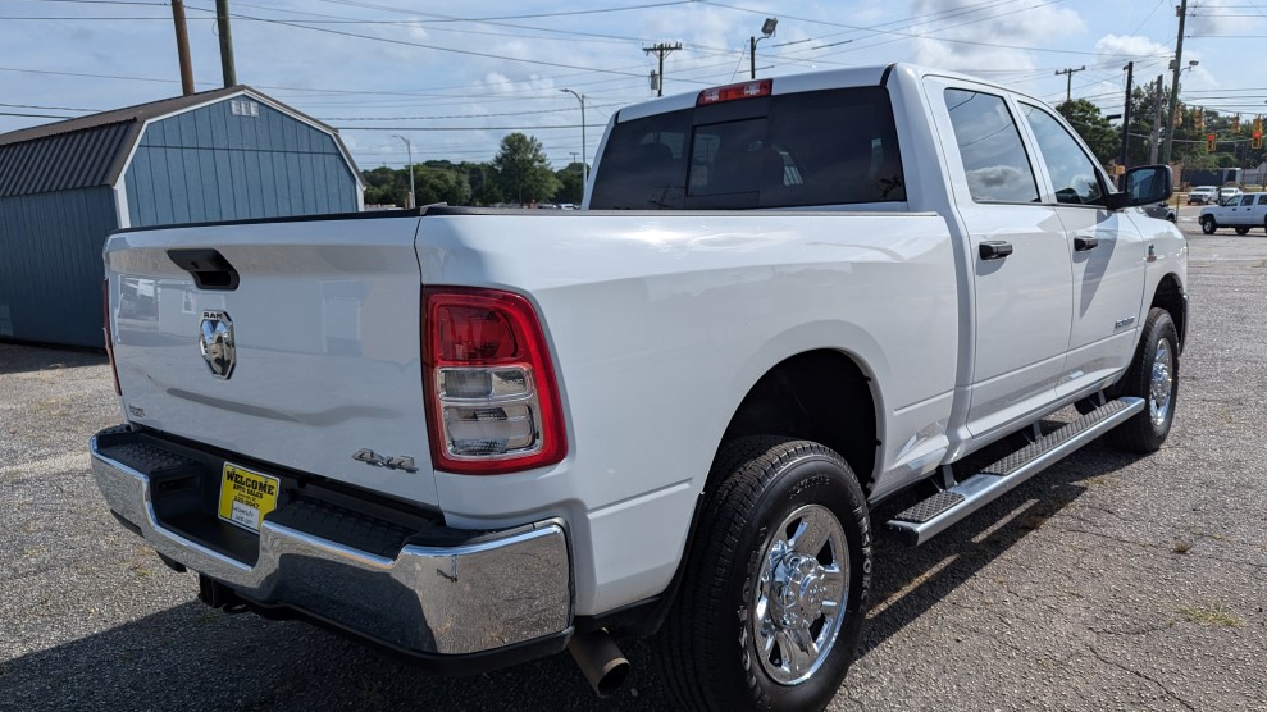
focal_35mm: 27
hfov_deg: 69.9
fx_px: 907
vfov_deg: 42.9
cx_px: 620
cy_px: 346
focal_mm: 6.81
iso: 46
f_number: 1.85
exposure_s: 1/3906
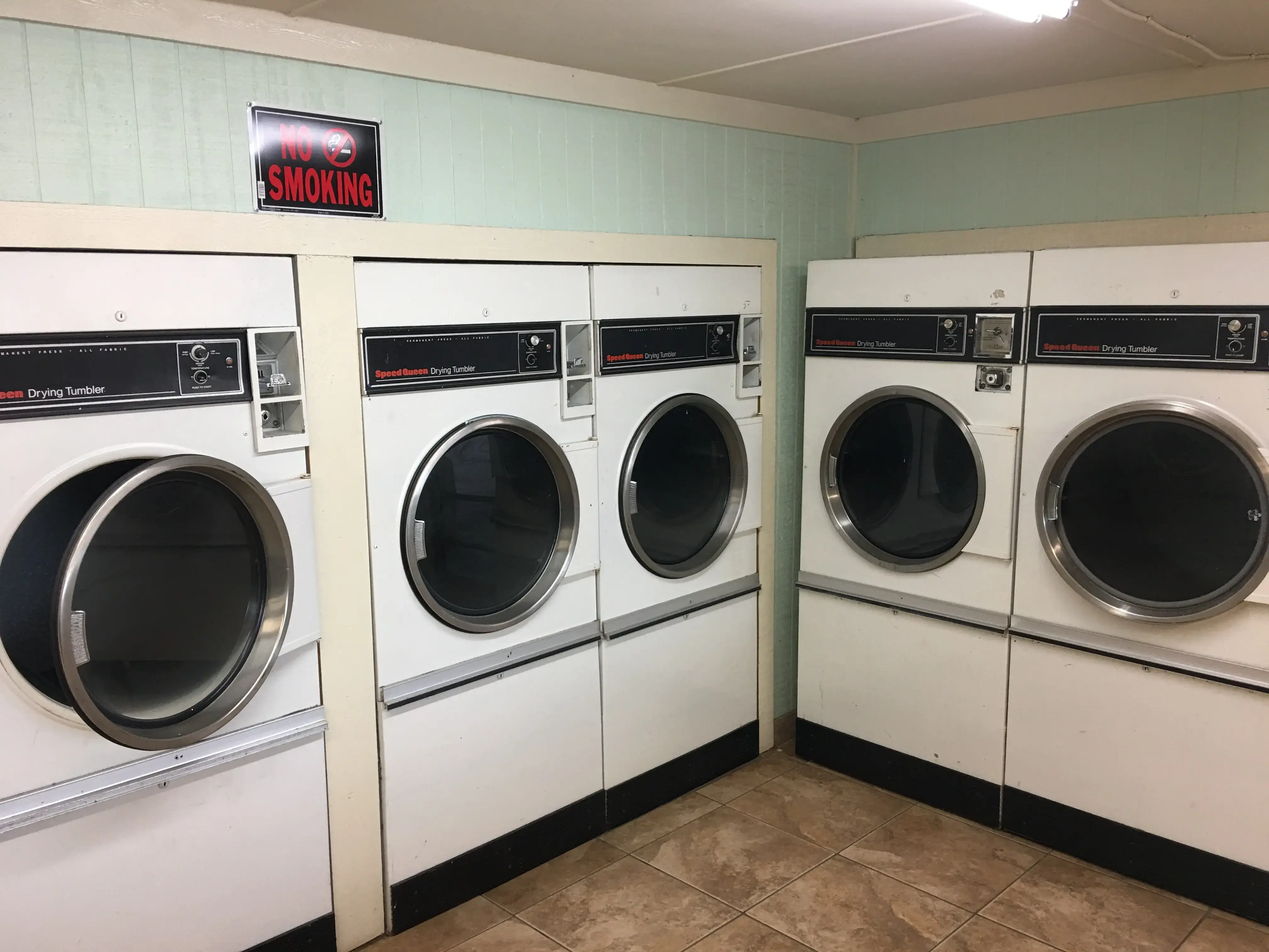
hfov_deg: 61.7
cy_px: 476
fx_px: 1063
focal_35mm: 29
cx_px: 634
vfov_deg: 48.2
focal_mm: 4.15
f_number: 2.2
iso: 32
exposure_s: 1/30
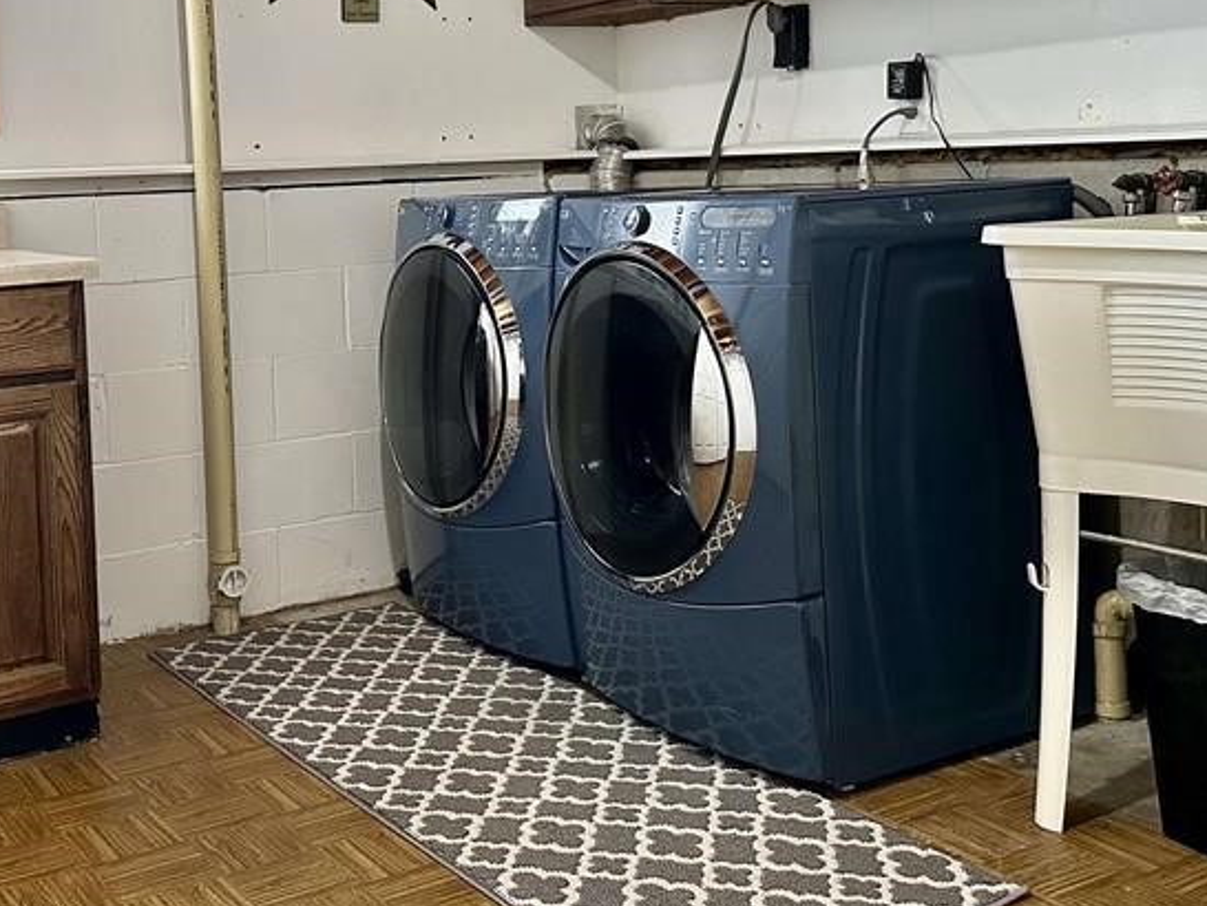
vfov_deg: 31.7
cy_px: 247
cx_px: 475
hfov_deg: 41.8
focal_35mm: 45
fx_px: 1570
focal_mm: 6.86
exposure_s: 1/60
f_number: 1.78
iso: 640
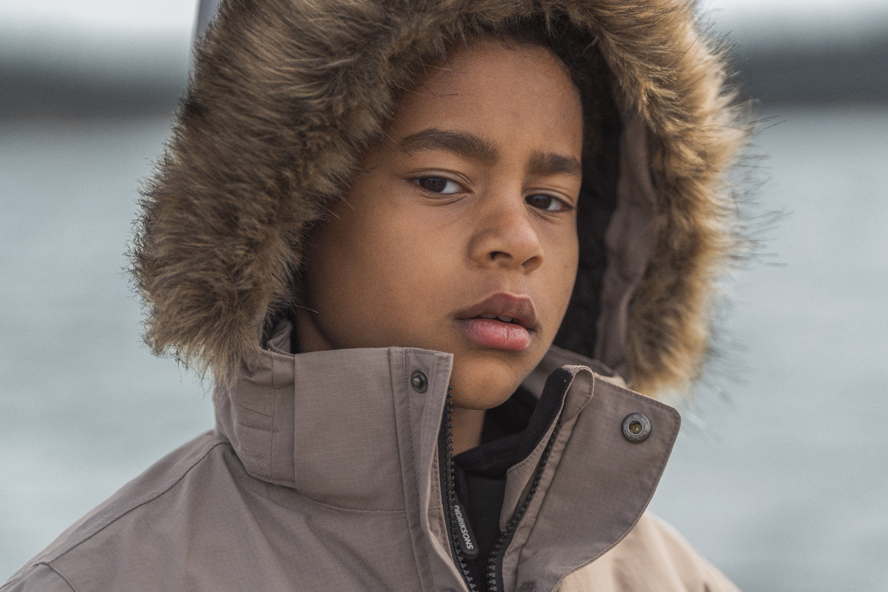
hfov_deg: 16.9
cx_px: 444
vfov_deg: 11.3
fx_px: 2984
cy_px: 296
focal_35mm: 121
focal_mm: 121
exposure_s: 1/5000
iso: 400
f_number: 2.8
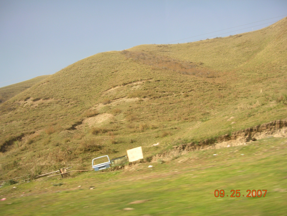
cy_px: 108
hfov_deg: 49.0
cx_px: 144
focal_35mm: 38
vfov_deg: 37.7
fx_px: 315
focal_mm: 5.8
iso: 50
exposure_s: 1/86.6
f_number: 2.8
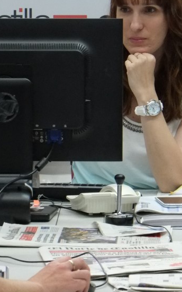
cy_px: 111
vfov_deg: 8.4
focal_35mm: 249
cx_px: -8
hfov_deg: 5.3
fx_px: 1975
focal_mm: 55
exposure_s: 1/125
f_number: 8
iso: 4000
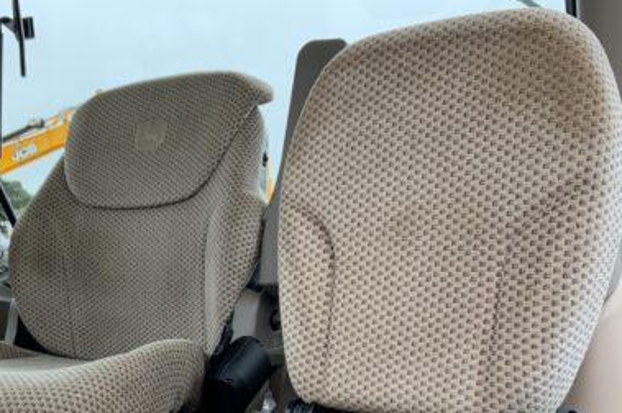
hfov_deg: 38.5
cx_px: 205
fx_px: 880
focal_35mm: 51
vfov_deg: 25.7
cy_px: 362
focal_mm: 3
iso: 32
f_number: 1.8
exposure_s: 1/122
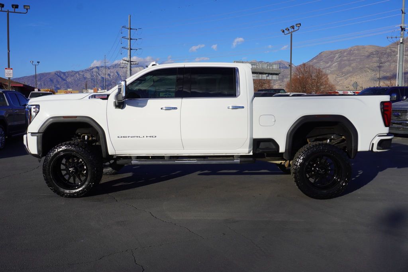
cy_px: 136
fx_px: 374
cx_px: 204
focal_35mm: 33
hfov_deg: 57.2
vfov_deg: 40.0
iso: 100
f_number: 10
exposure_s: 1/200
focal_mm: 22
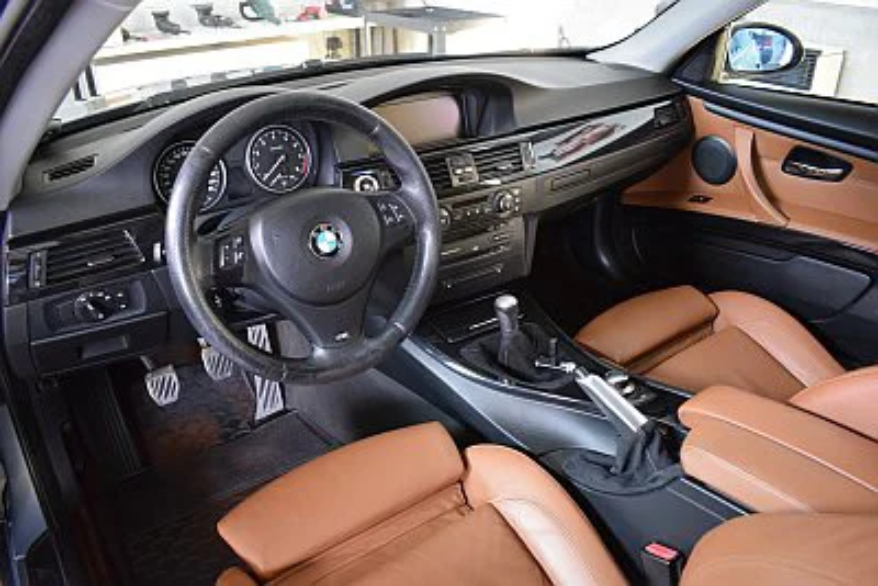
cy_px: 293
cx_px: 439
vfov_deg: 48.0
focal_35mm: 27
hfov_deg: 67.4
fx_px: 659
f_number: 3.5
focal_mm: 18
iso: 3200
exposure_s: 1/50
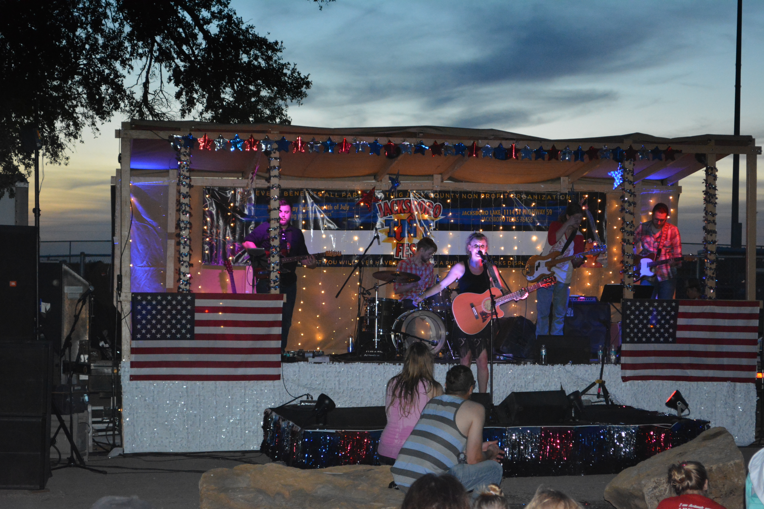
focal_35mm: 82
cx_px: 382
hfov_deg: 24.6
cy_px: 254
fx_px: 1751
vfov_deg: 16.6
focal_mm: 55
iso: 3200
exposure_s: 1/60
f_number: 5.6
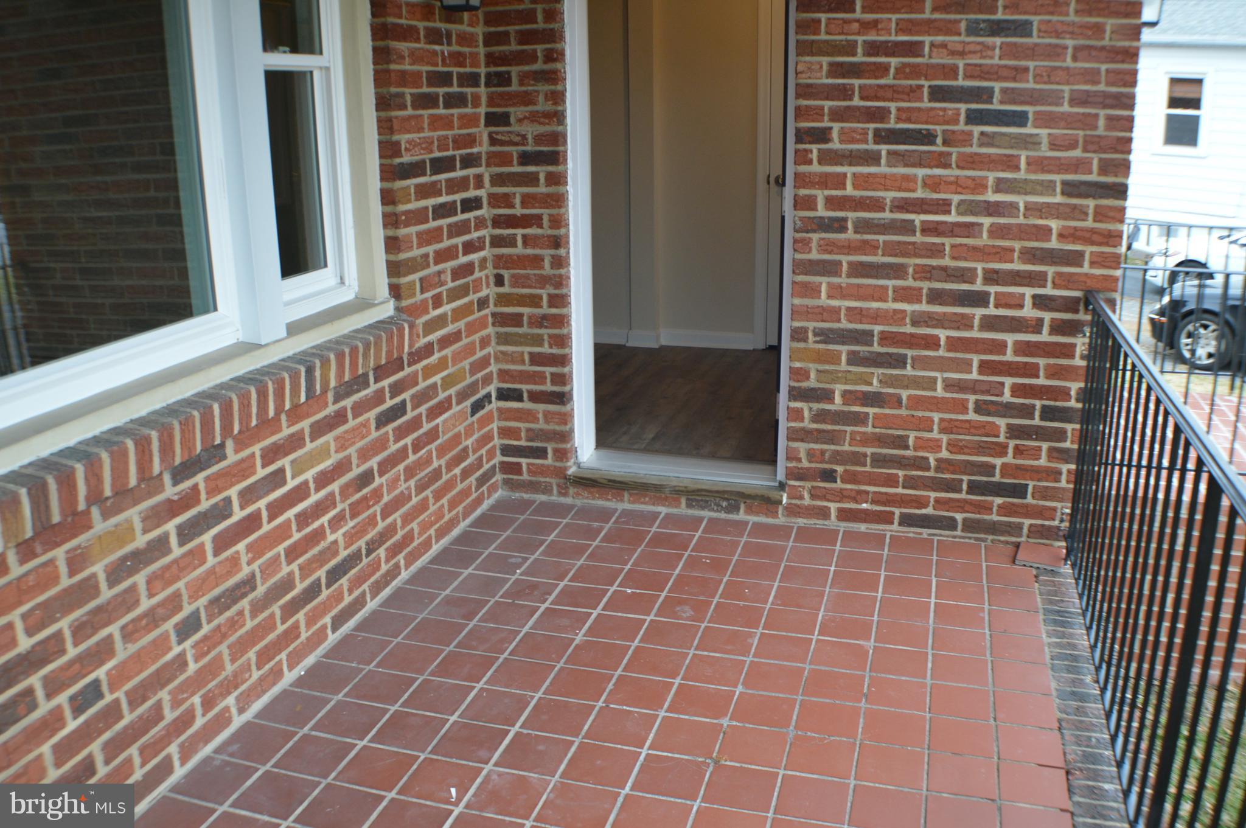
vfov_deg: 34.1
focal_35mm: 39
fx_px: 1348
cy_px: 414
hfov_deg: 49.6
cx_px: 623
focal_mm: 26
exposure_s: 1/60
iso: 450
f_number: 4.2
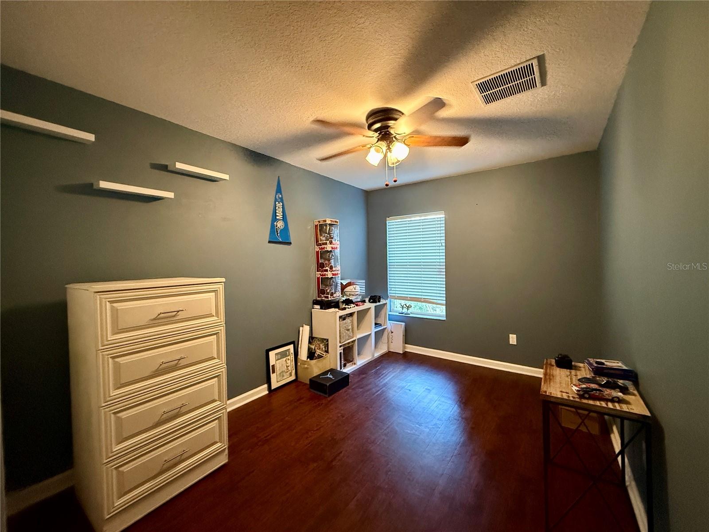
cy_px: 266
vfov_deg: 85.7
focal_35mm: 14
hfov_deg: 102.1
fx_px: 287
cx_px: 354
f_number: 2.2
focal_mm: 2.22
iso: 800
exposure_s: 1/60
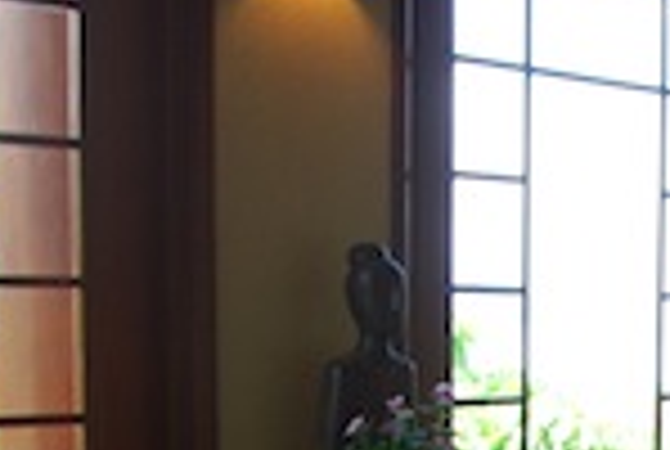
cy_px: 711
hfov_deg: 18.1
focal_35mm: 109
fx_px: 2033
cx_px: 715
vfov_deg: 12.0
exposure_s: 1/60
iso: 200
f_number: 4
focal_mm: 18
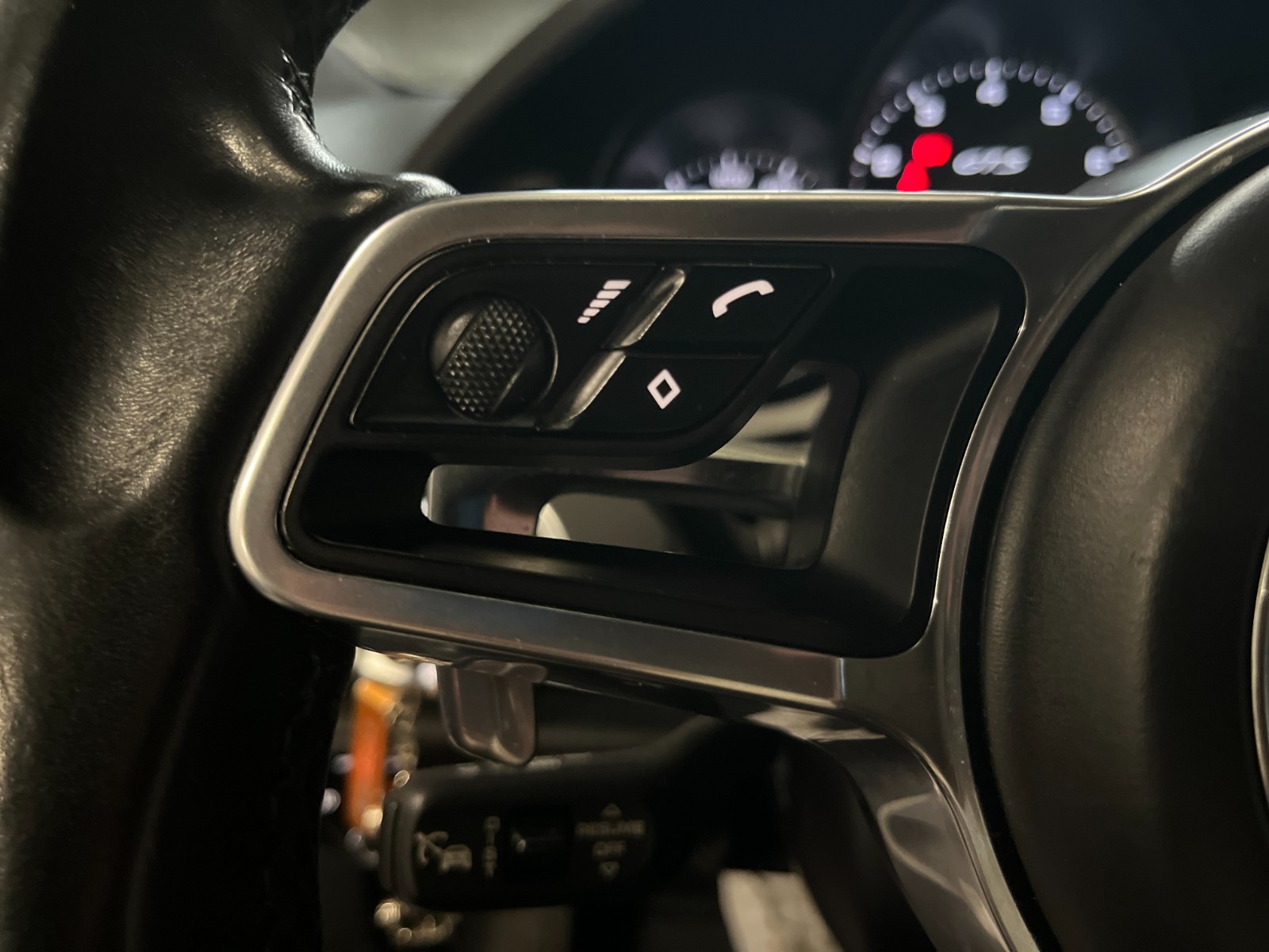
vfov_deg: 53.1
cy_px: 476
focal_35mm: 26
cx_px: 634
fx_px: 953
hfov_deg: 67.3
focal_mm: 5.1
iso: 800
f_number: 1.6
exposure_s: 1/25
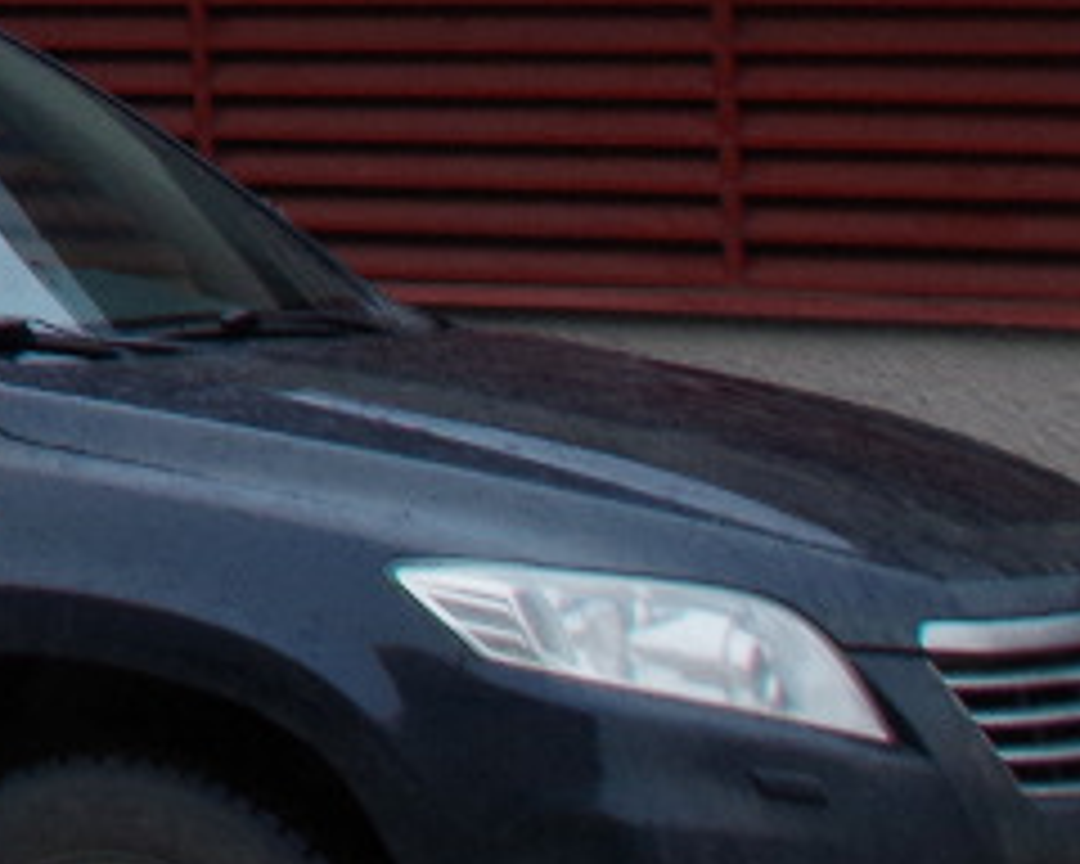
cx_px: -2160
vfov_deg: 6.5
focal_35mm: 229
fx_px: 7320
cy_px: -1076
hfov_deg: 7.4
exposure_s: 1/50
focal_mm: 24
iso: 500
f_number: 9
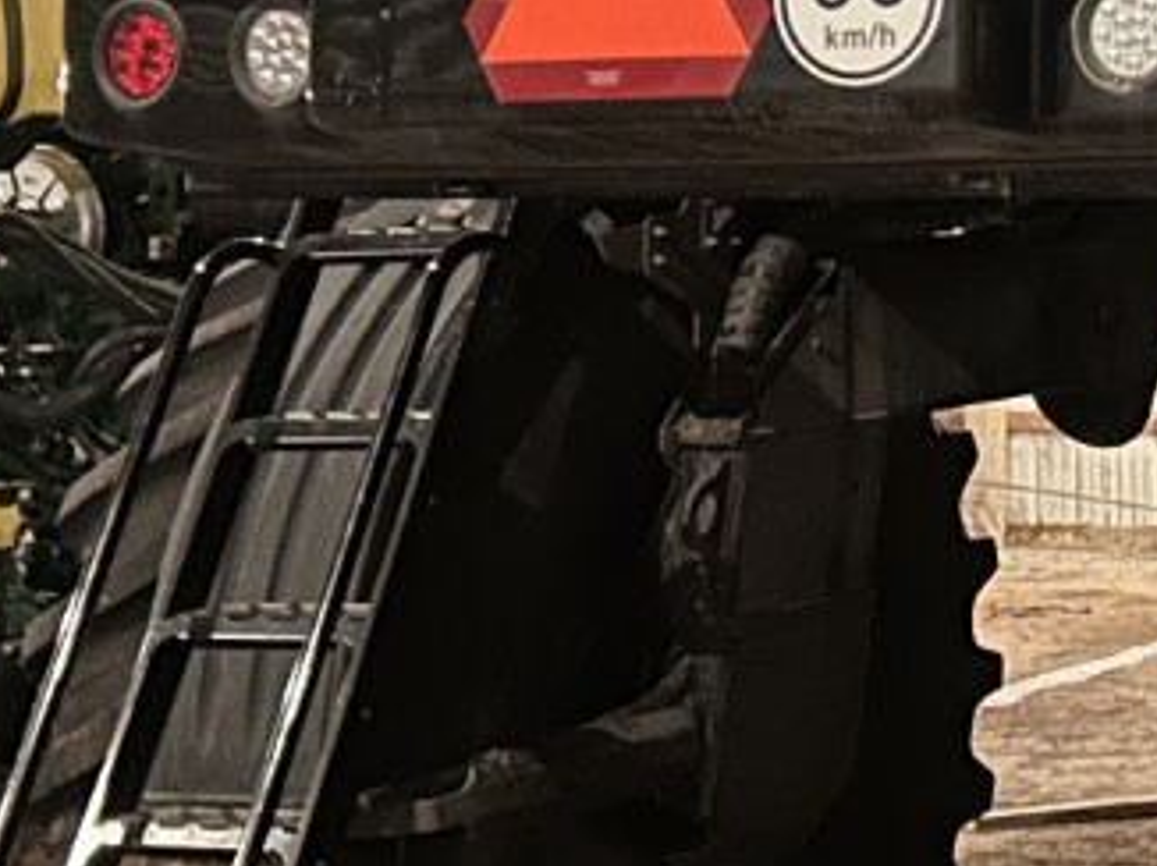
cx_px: 1540
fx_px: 3841
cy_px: -248
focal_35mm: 115
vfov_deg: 12.5
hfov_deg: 16.2
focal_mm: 5.7
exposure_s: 1/11
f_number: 1.5
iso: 640
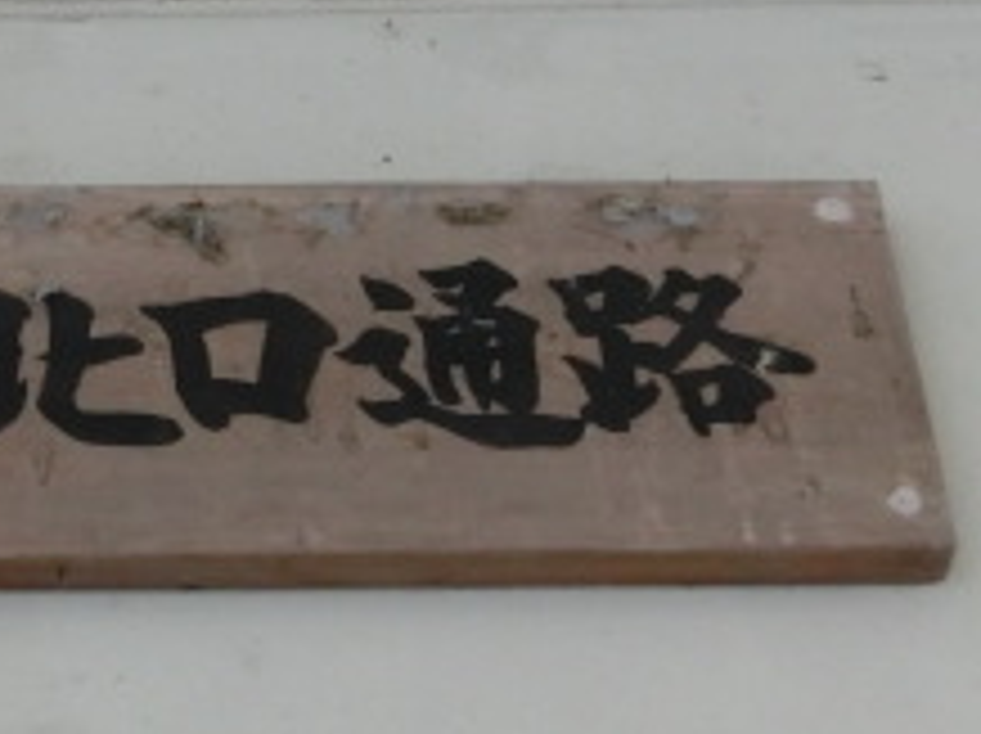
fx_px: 4331
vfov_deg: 9.7
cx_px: -99
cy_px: 198
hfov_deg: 12.7
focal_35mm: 153
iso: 400
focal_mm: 9.3
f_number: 4.7
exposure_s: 1/80
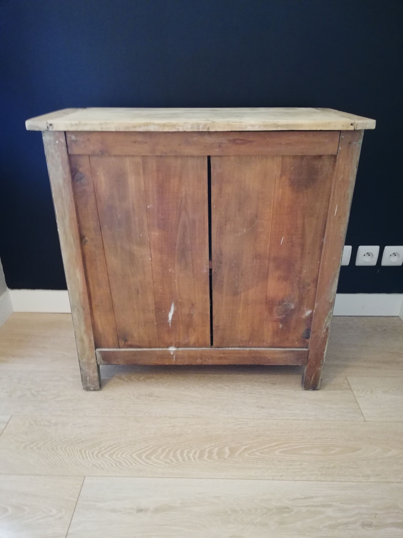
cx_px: 202
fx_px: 404
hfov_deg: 53.1
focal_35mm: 26
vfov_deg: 67.3
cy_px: 269
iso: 640
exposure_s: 1/20
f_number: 2.2
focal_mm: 3.81
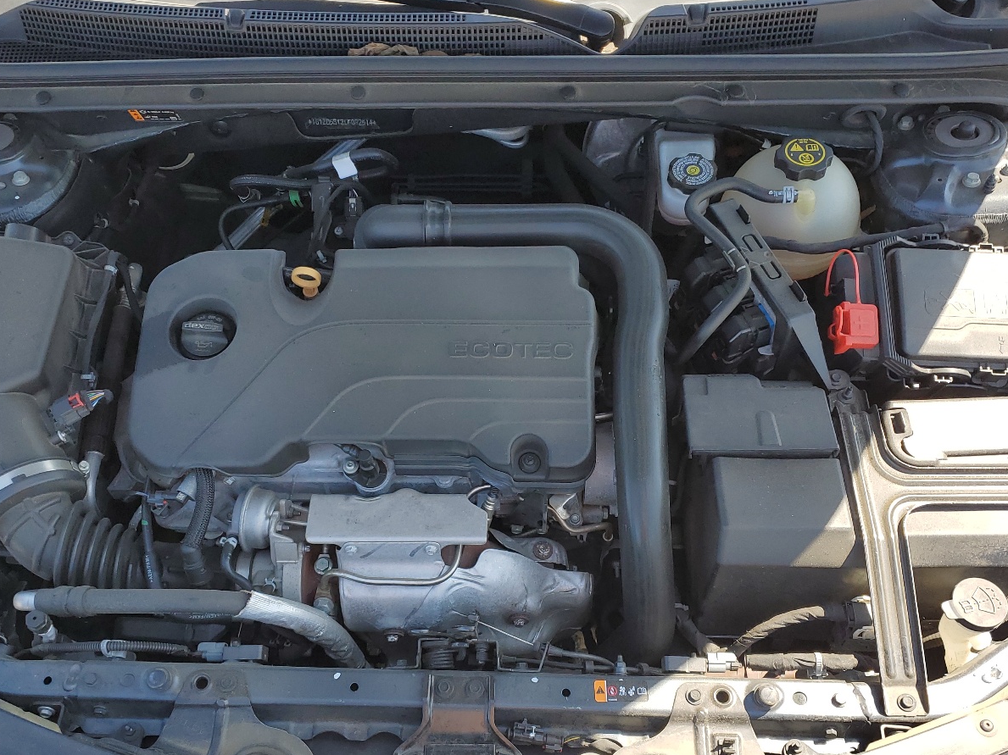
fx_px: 1019
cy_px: 433
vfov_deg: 40.6
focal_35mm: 35
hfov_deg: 52.6
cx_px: 489
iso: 50
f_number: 1.5
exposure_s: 1/588
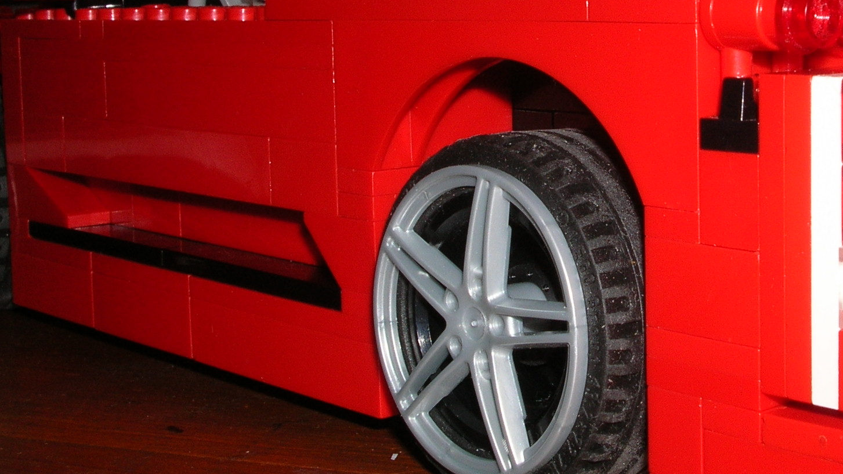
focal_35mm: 72
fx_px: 1609
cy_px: 161
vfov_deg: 16.7
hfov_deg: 28.9
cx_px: 636
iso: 50
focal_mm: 7.1
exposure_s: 1/60.1
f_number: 6.1
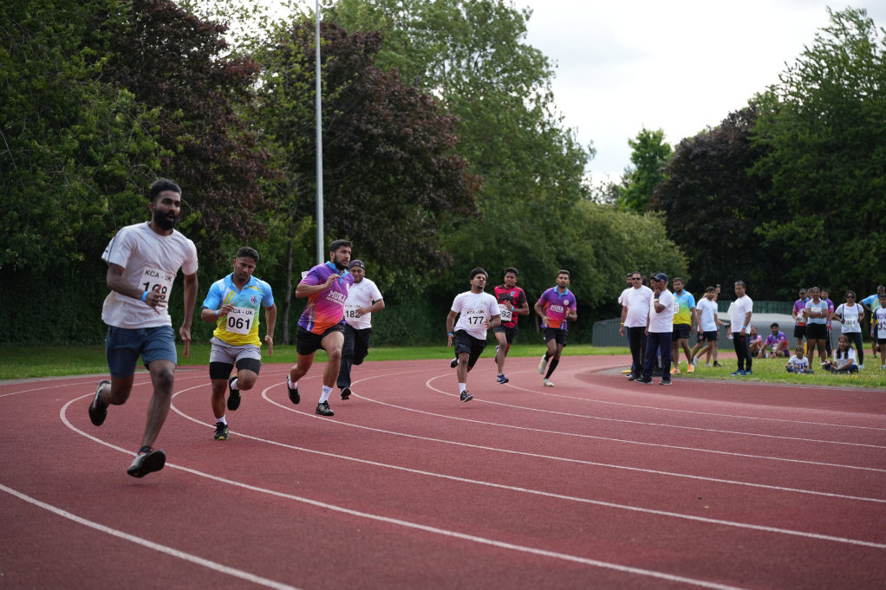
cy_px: 295
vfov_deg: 19.5
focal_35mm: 70
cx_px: 443
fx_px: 1722
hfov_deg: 28.8
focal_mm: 70
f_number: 2.8
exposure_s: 1/1600
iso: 250
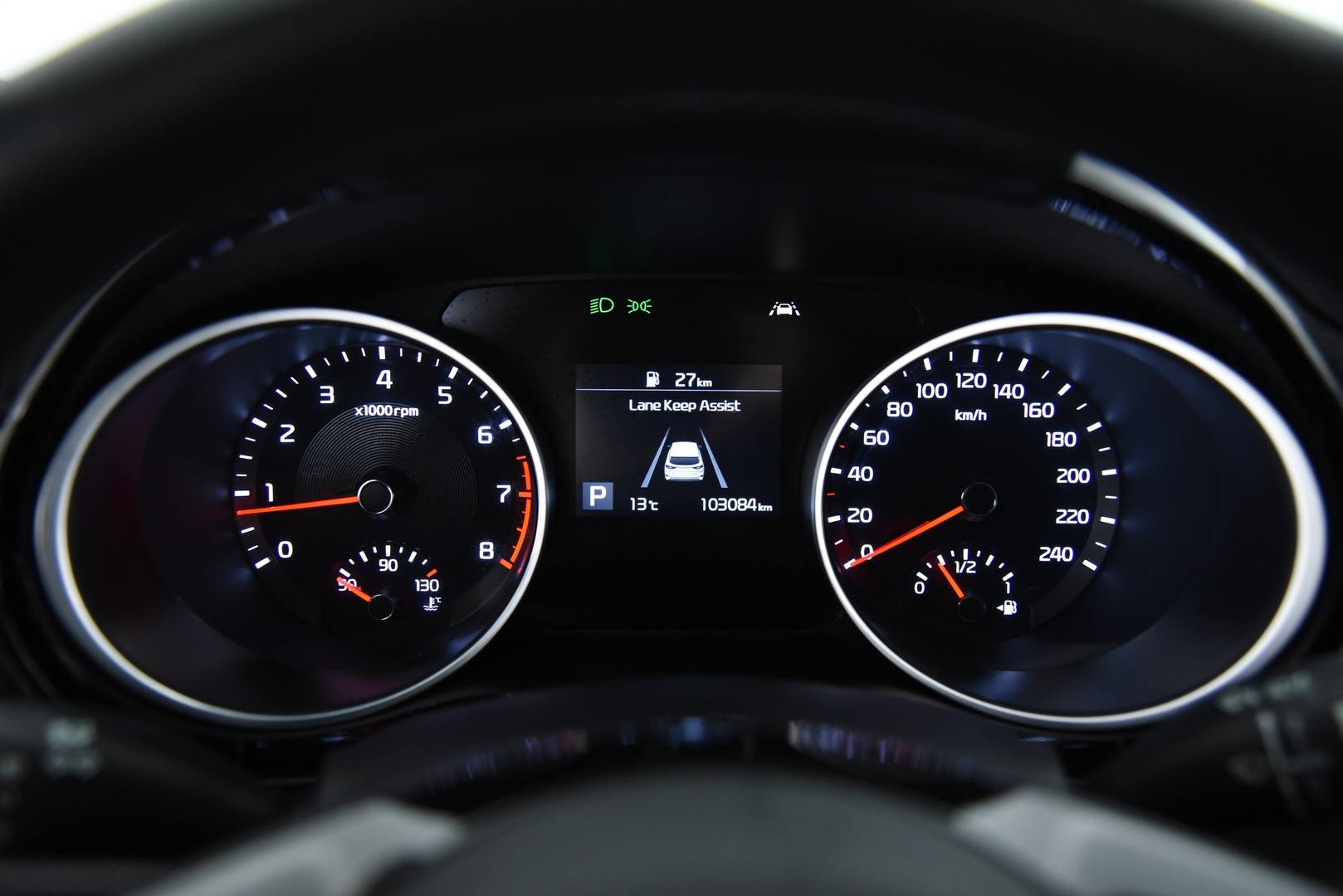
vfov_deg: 35.1
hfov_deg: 50.7
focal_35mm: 38
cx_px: 672
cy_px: 448
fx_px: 1418
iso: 4000
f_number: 4
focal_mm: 38
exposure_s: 1/40
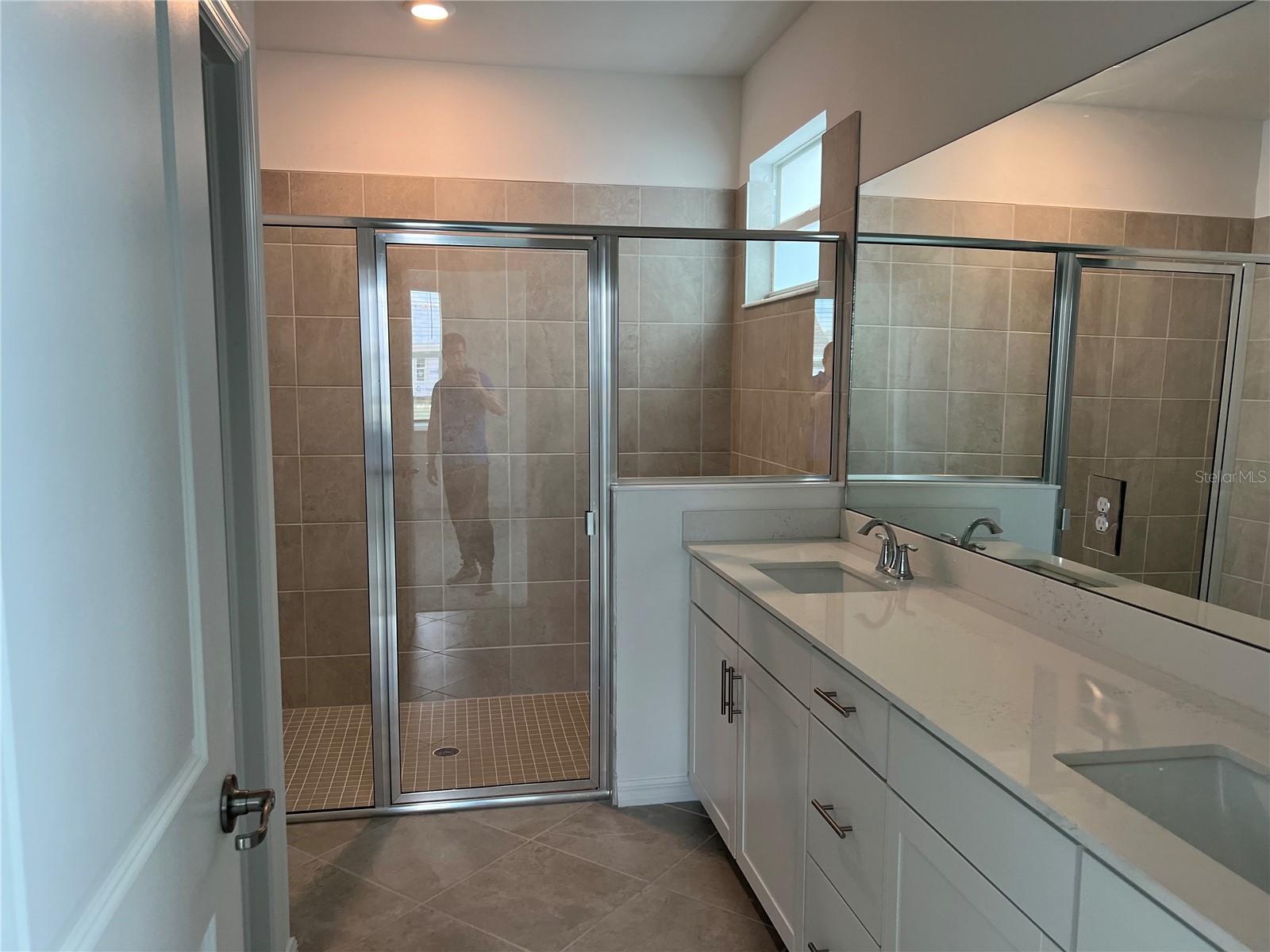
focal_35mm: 26
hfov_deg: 67.3
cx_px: 635
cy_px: 476
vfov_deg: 53.1
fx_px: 954
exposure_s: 1/120
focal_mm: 5.7
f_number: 1.5
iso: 125
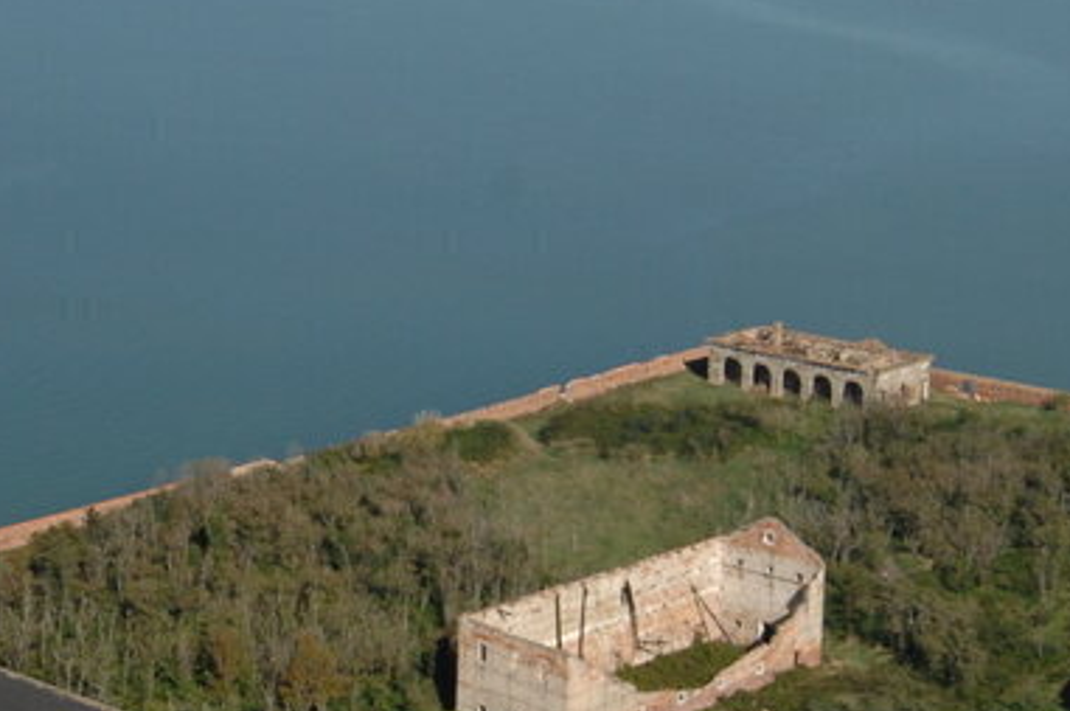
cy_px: 455
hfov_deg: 21.7
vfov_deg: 14.5
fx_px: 2790
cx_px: 455
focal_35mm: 94
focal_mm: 22
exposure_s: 1/640
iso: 200
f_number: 8
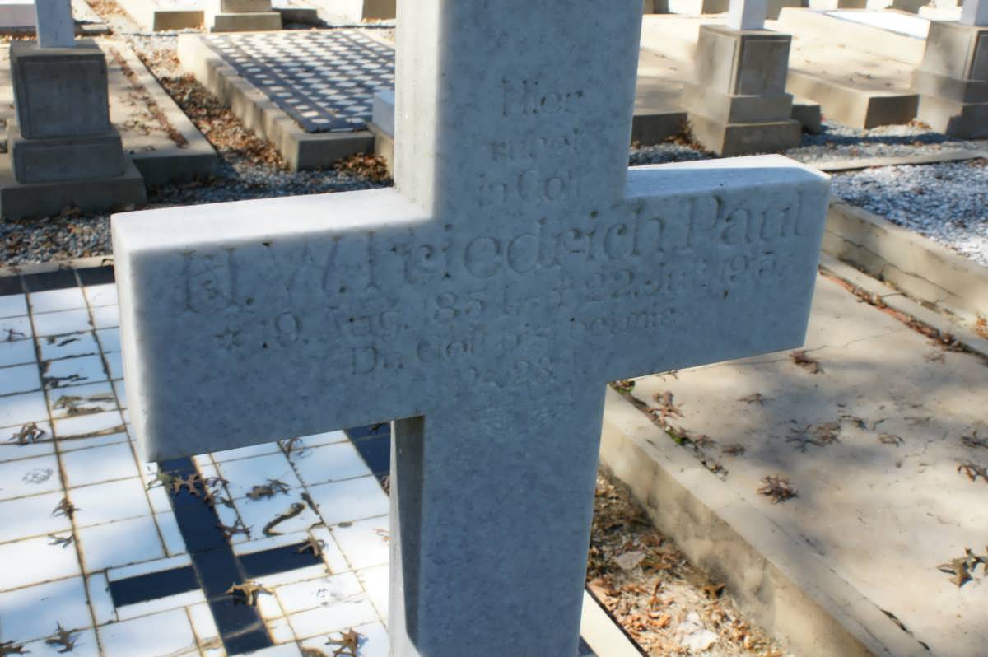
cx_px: 494
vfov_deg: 34.2
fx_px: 1069
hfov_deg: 49.6
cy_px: 328
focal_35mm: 39
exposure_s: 1/80
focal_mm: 26
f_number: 11
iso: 200
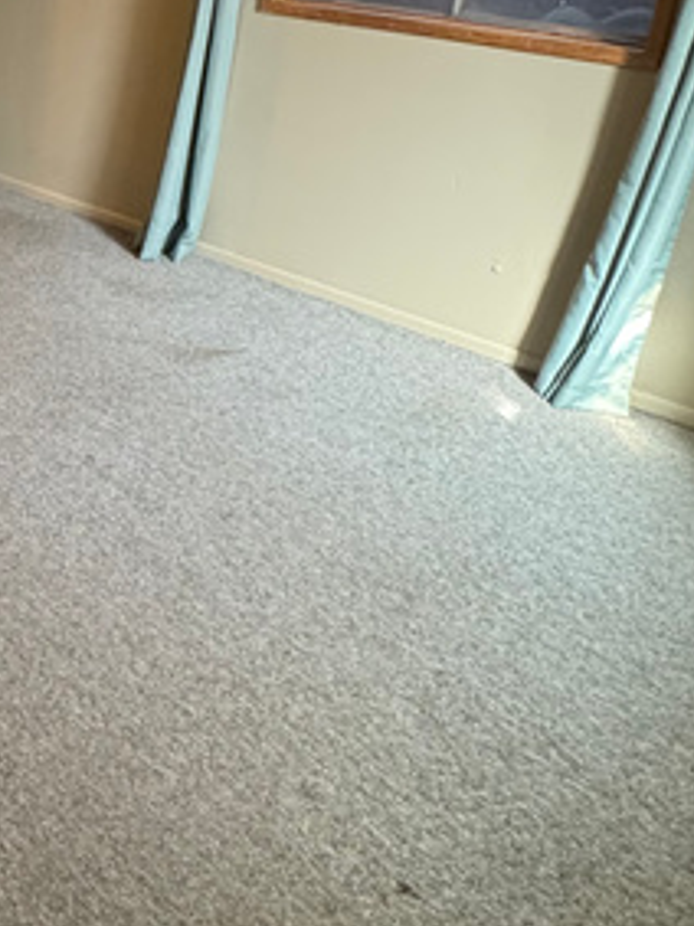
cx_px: -131
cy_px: 118
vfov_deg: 45.1
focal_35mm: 38
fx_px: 1017
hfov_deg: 31.7
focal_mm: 2.22
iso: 500
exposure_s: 1/60
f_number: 2.2
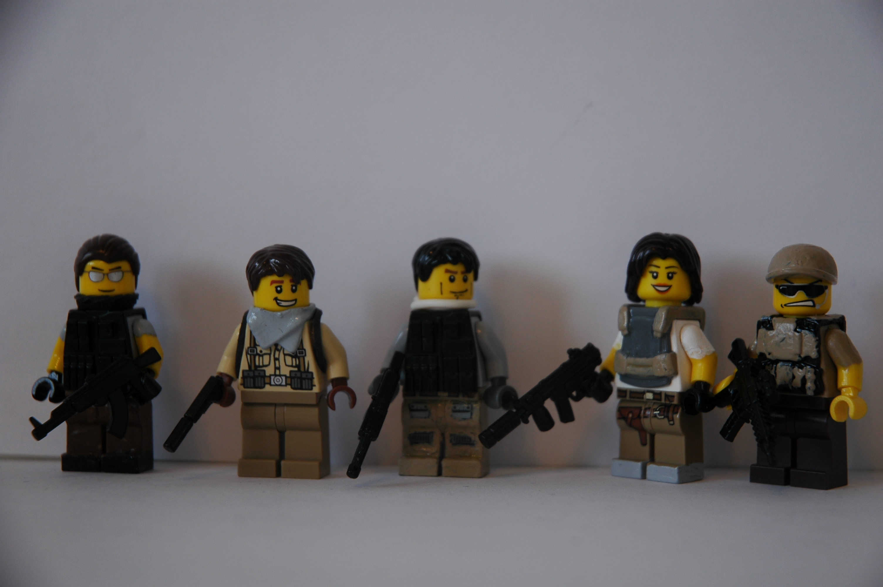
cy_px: 294
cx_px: 442
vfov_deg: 13.0
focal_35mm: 105
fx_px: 2573
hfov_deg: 19.5
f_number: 4.5
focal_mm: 70
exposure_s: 1/40
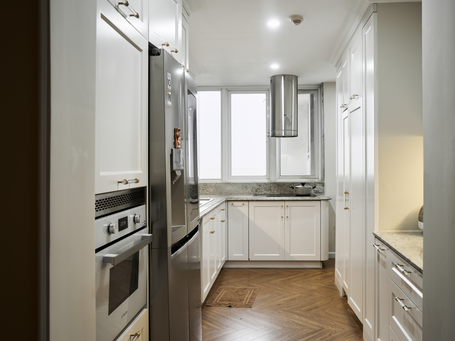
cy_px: 174
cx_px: 256
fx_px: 408
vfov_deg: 45.4
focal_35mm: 31
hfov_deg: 58.2
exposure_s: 1/6
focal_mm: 27
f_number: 5.6
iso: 100
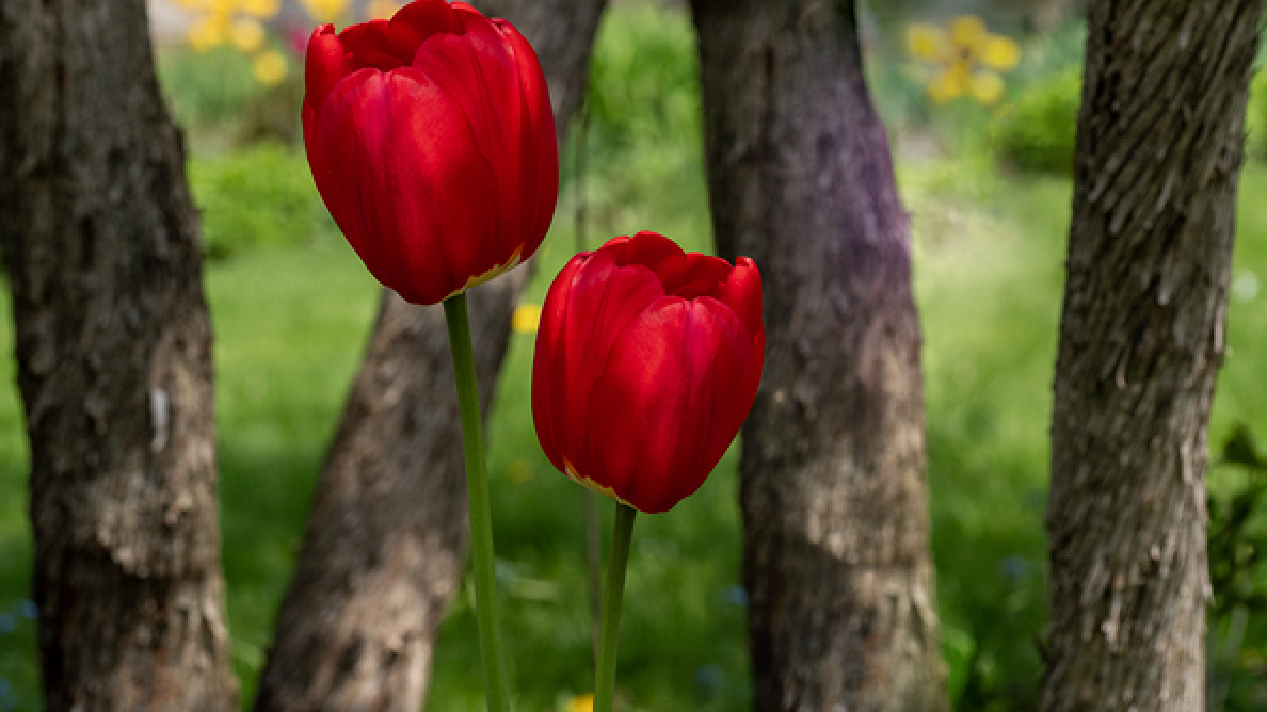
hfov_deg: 16.3
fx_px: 4434
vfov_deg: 9.2
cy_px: 264
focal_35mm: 132
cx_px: 634
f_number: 5.6
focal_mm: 60
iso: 200
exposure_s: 1/400
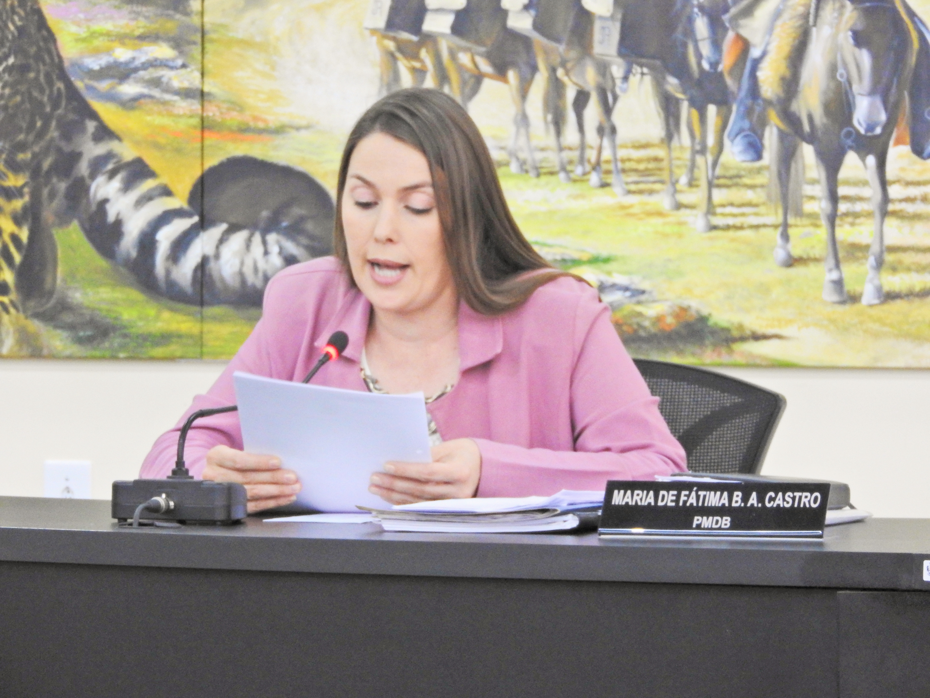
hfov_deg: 7.9
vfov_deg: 5.9
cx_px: 465
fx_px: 6717
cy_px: 349
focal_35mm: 250
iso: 800
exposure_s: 1/10
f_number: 5.5
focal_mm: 44.8
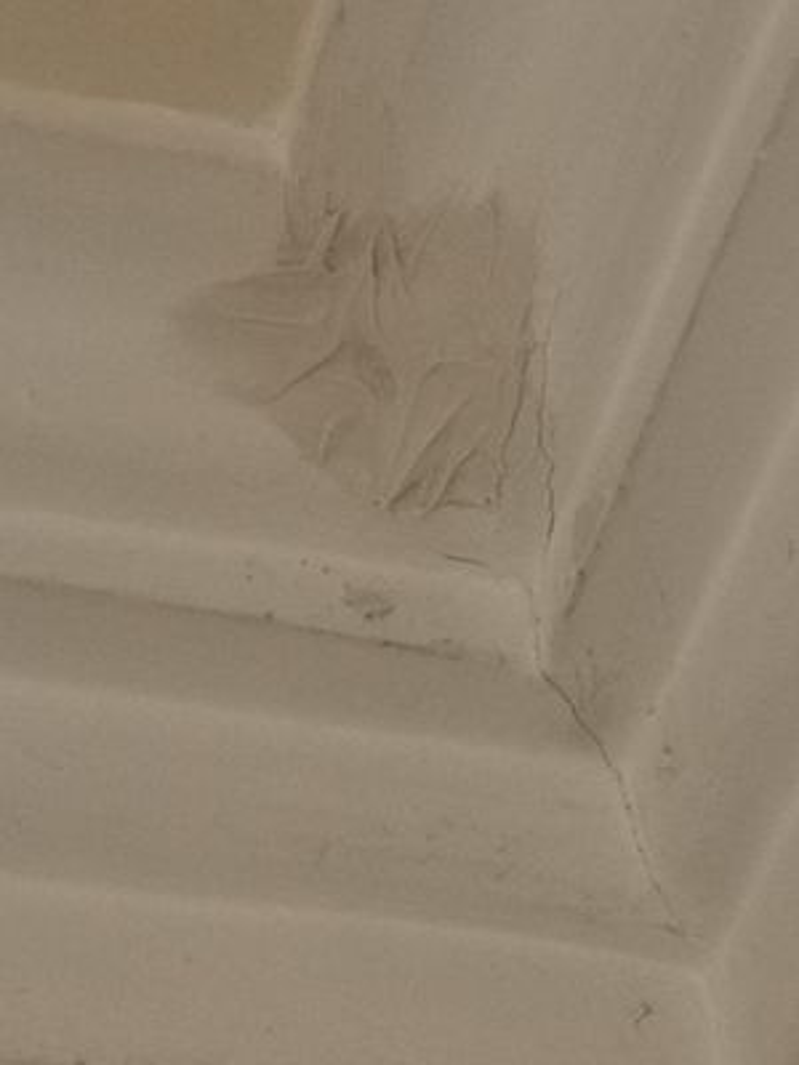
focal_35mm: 135
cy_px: 532
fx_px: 4155
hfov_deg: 11.0
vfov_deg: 14.6
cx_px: 400
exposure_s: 1/50
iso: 320
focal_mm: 5.56
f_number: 1.6
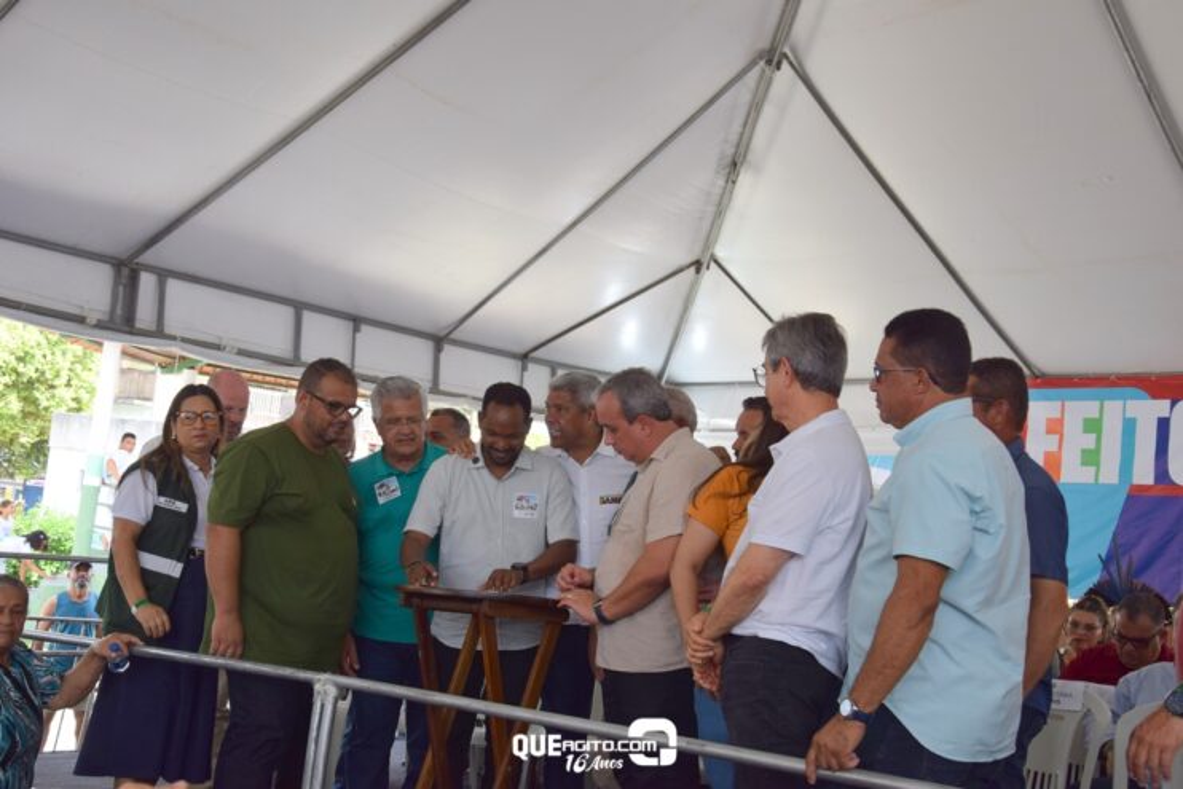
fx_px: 1479
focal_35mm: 45
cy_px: 394
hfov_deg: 43.6
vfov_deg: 29.9
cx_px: 592
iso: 400
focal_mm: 30
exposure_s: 1/200
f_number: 7.1
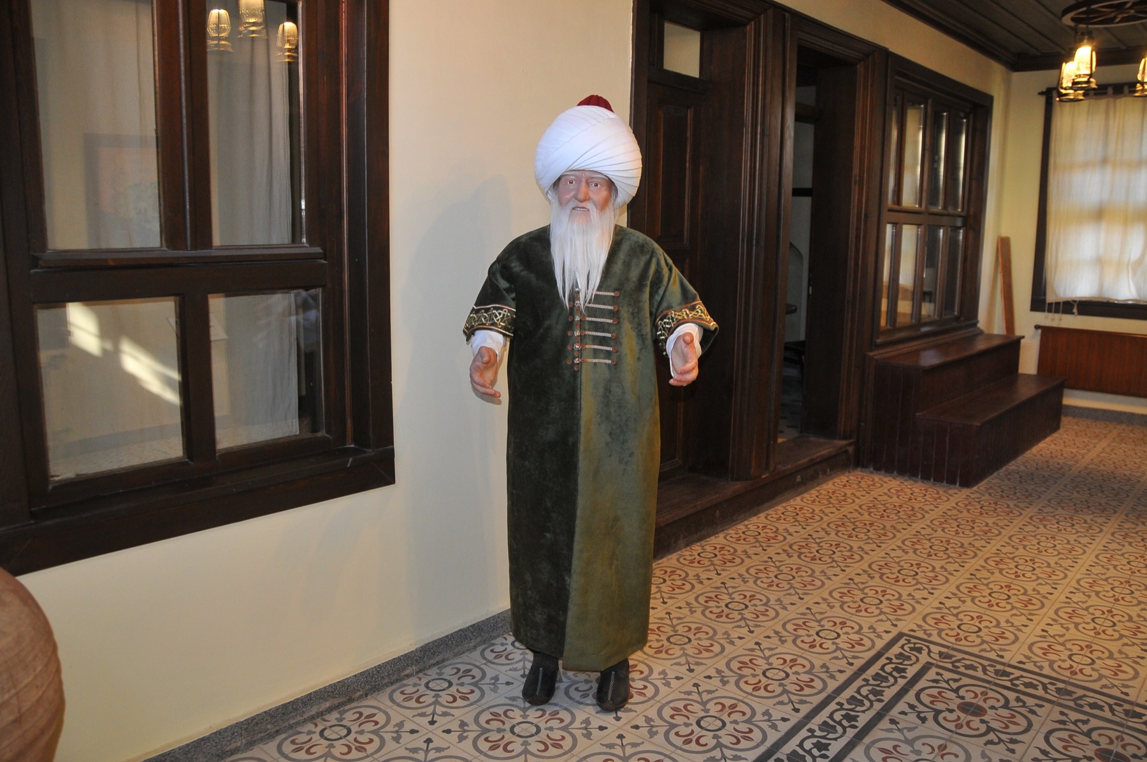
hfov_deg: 67.5
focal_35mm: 27
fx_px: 859
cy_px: 381
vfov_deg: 47.8
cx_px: 574
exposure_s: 1/60
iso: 640
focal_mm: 18
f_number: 4.5
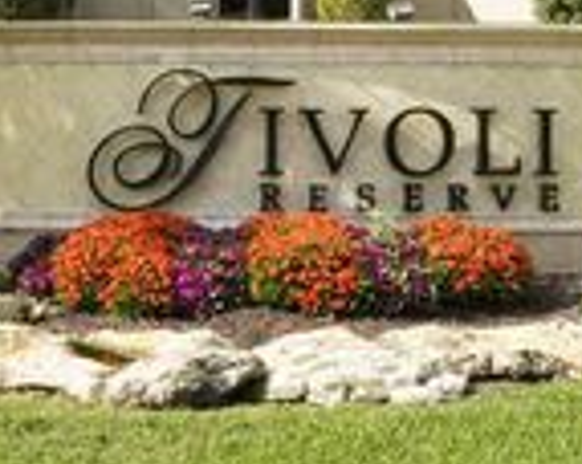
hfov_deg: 16.7
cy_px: -136
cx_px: 293
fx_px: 1978
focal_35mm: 115
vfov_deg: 12.9
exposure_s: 1/40
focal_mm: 35
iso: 250
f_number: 22
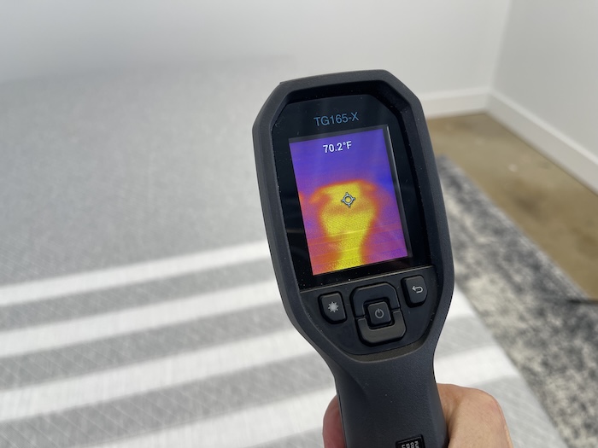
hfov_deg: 69.4
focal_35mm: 25
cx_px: 299
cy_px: 224
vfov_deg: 54.9
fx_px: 432
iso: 40
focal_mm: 5.1
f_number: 1.6
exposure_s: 1/120
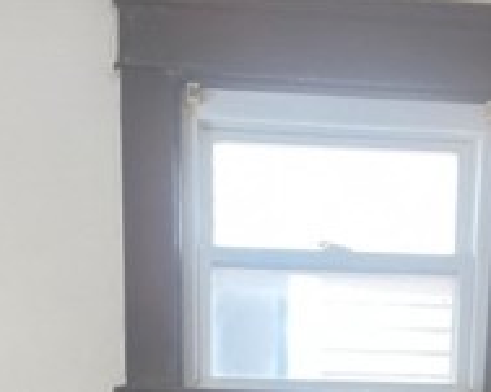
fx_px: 1496
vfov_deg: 11.7
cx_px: 307
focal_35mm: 103
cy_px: 992
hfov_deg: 18.6
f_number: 1.6
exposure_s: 1/60
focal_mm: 5.1
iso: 320
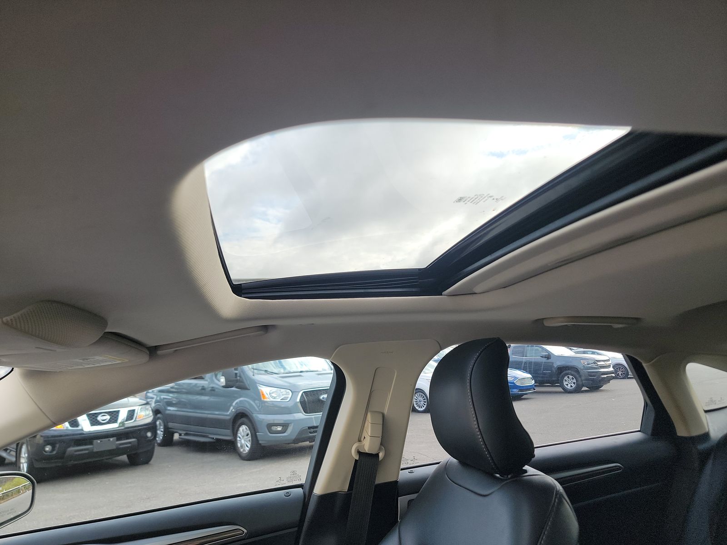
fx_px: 504
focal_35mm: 24
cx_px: 364
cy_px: 272
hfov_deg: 71.6
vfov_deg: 56.8
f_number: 1.8
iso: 75
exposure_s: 1/59
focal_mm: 6.7
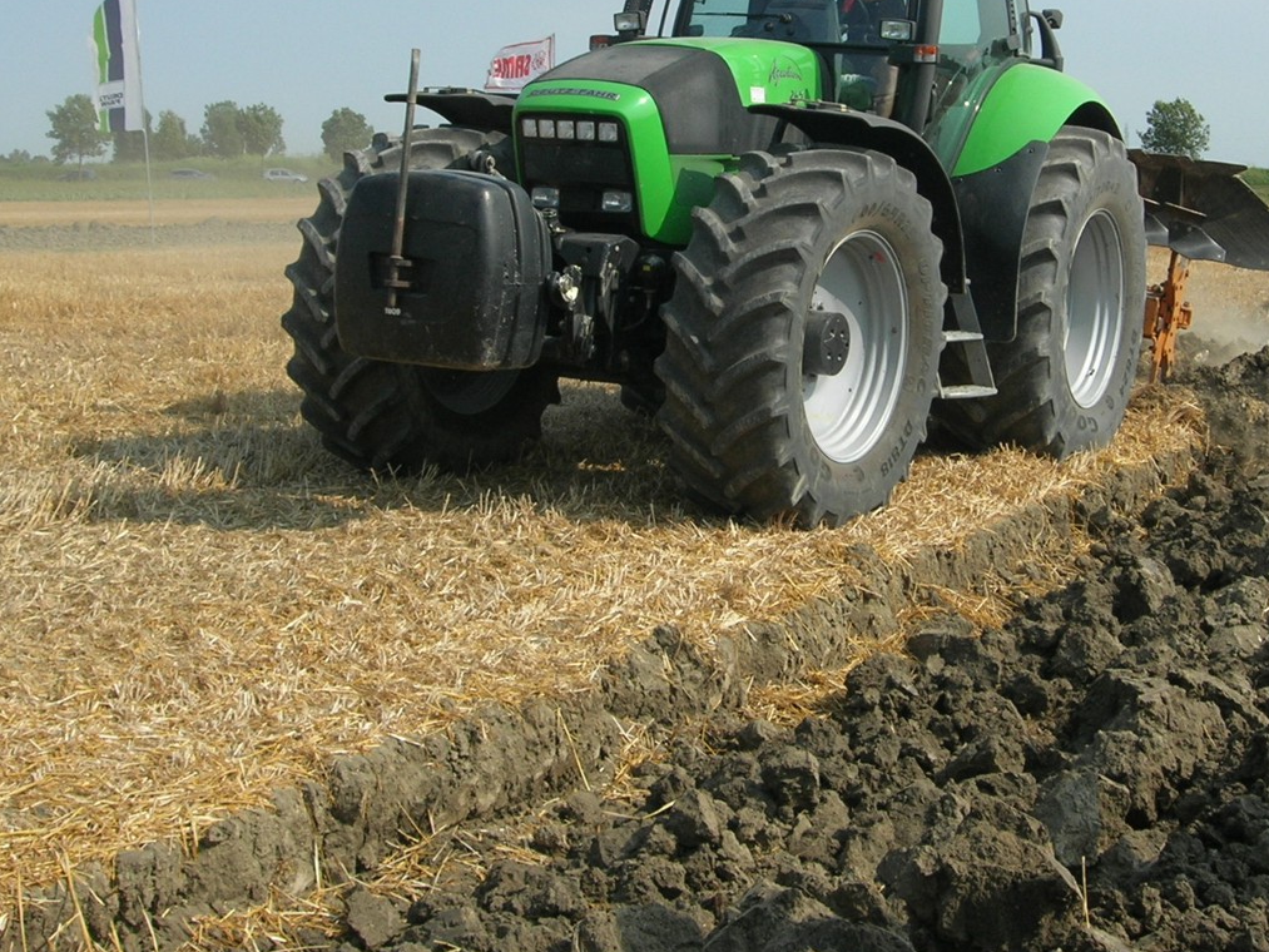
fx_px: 2200
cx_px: 780
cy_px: 233
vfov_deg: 24.1
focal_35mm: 60
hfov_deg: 32.1
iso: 64
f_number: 4.8
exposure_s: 1/600
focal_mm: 7.8
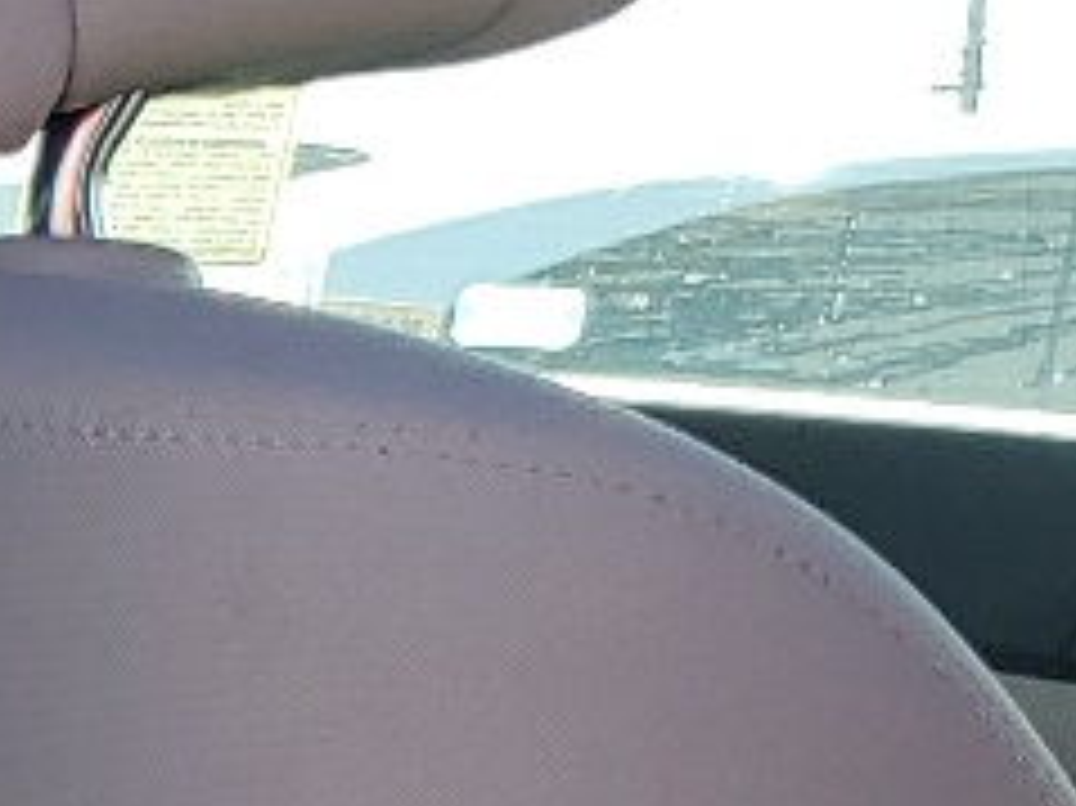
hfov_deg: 9.9
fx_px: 5406
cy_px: 1540
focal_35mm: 174
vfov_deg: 8.2
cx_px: -1553
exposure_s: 1/667
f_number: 1.5
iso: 50
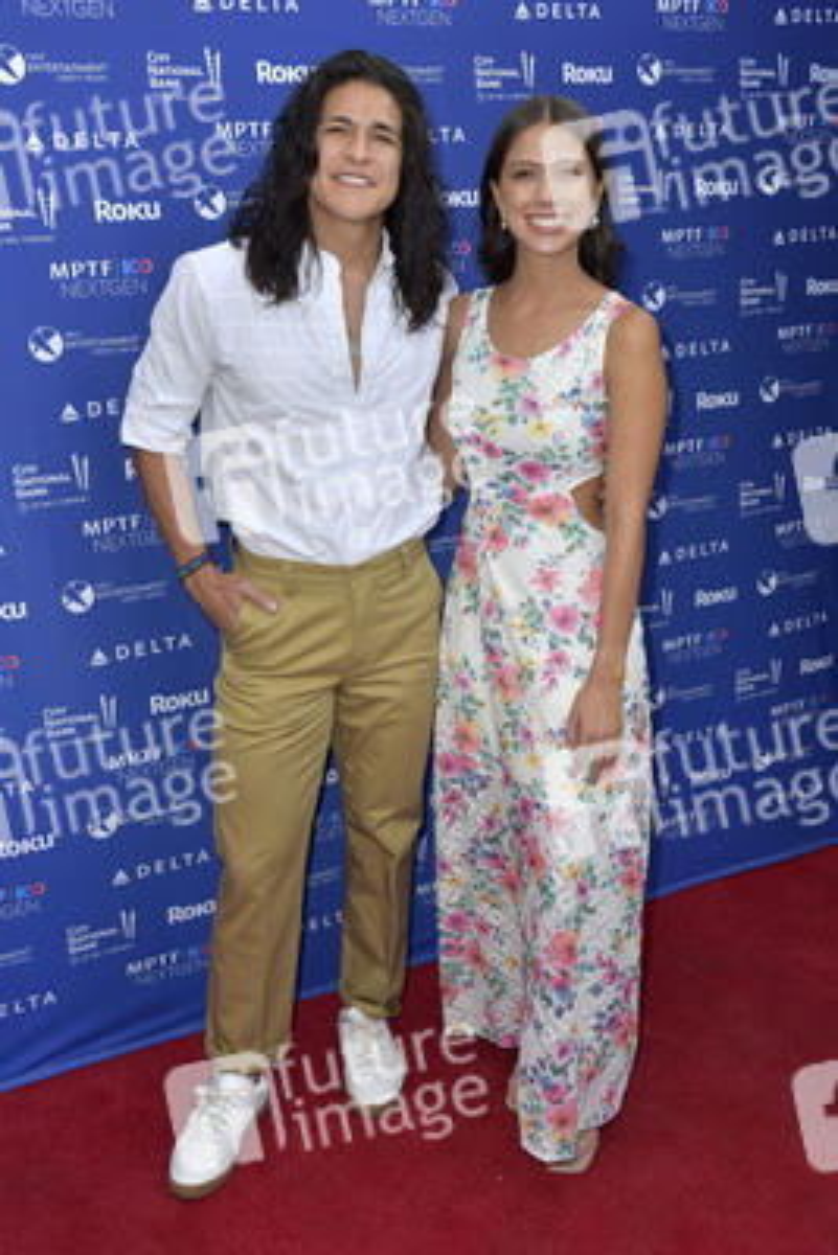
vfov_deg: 53.1
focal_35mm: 36
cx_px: 419
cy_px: 628
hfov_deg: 36.9
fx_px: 1256
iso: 320
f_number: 7.1
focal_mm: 36
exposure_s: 1/250
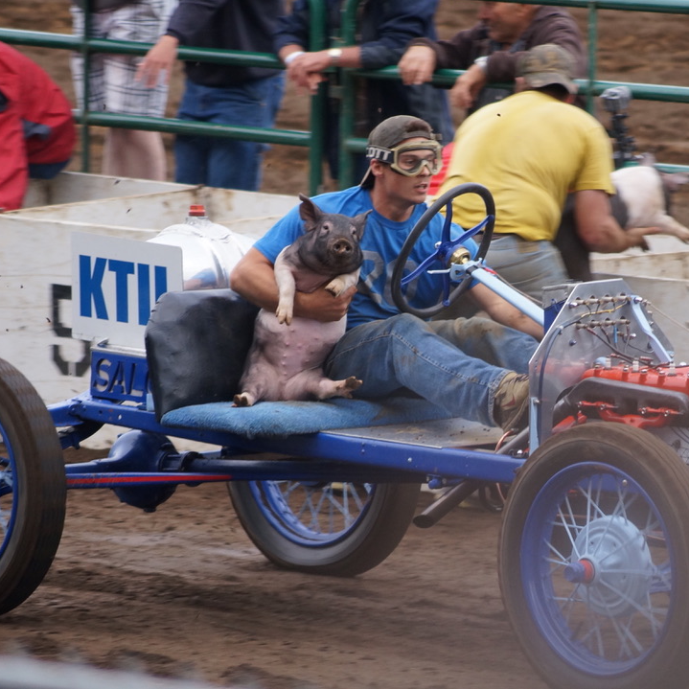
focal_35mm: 385
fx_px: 8670
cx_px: 485
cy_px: 344
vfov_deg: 4.6
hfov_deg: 4.5
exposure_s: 1/320
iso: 500
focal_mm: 200
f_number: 5.6
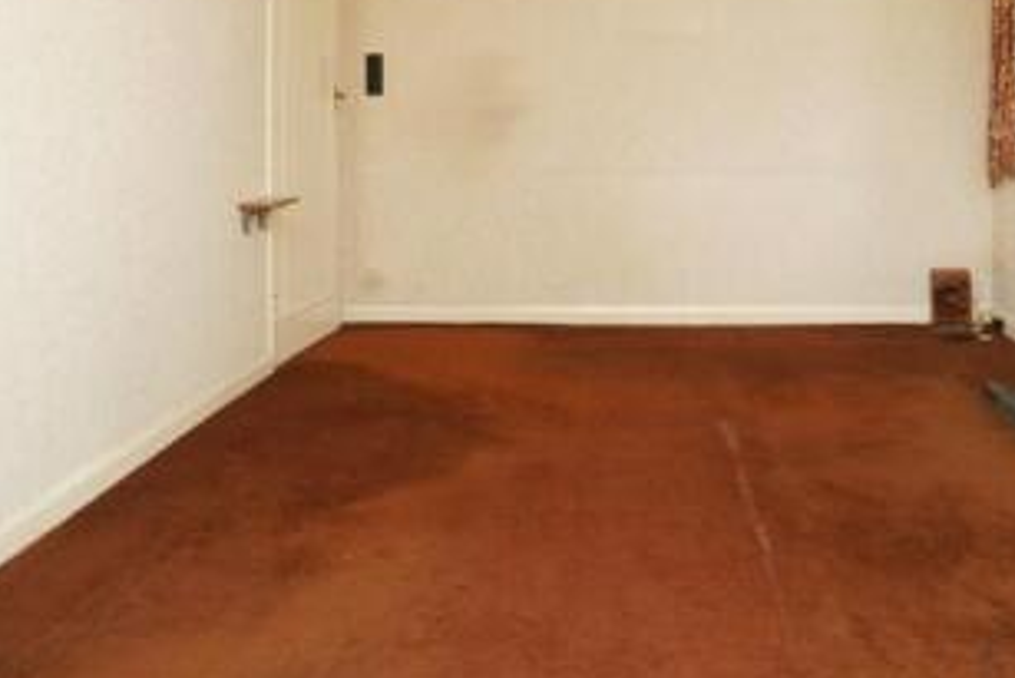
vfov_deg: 38.8
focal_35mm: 32
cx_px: 645
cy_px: 91
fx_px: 903
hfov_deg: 57.8
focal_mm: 10
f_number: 4
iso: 640
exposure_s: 1/160
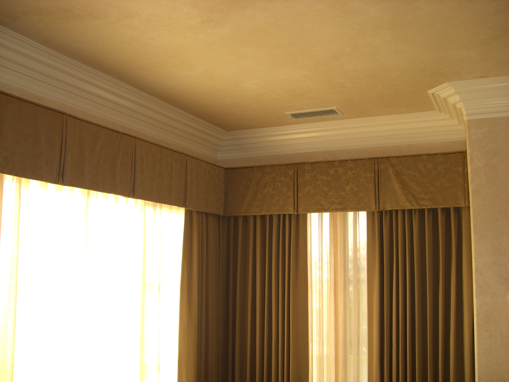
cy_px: 191
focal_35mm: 38
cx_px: 254
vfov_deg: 37.7
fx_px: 559
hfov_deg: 49.0
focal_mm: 6.2
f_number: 2.7
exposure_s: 1/80
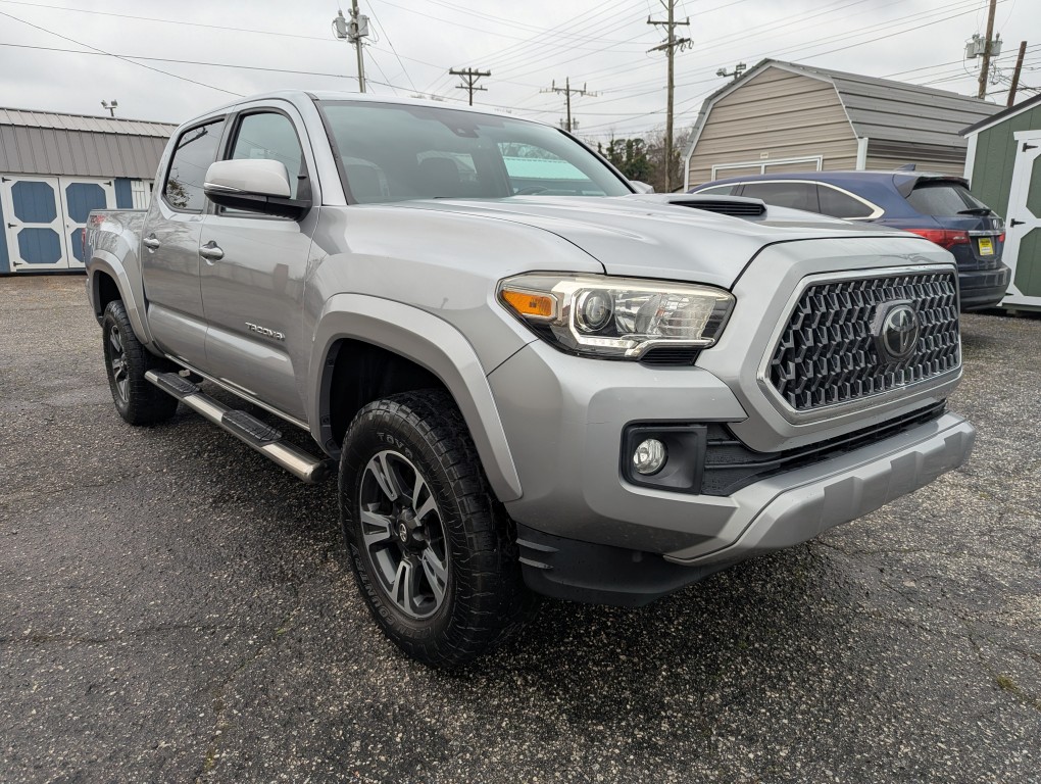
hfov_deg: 71.5
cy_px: 392
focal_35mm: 24
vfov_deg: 56.9
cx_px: 520
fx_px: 723
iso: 45
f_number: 1.85
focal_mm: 6.81
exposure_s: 1/429
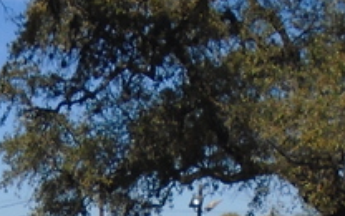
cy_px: 460
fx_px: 1194
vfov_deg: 9.5
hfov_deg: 16.3
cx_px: 46
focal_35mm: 127
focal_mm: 4.6
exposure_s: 1/400
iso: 100
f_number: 8
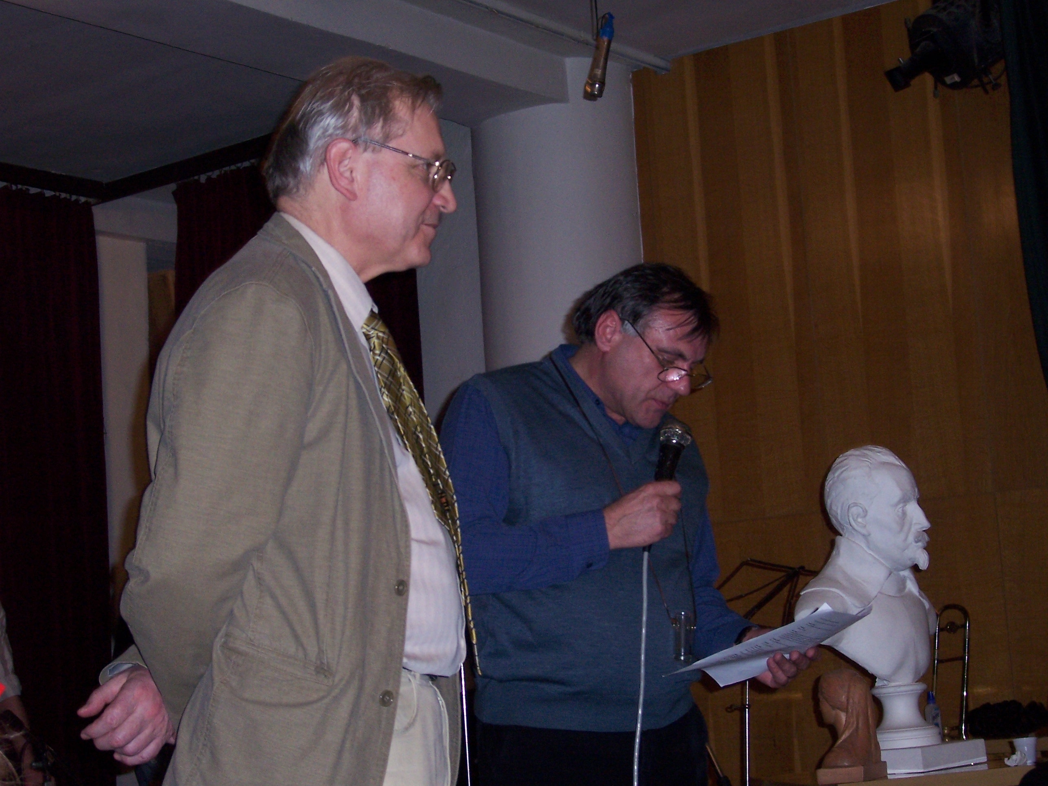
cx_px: 524
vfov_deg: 21.0
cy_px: 393
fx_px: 2119
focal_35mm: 70
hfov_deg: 27.8
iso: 160
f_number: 3.8
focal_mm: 12
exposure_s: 1/100
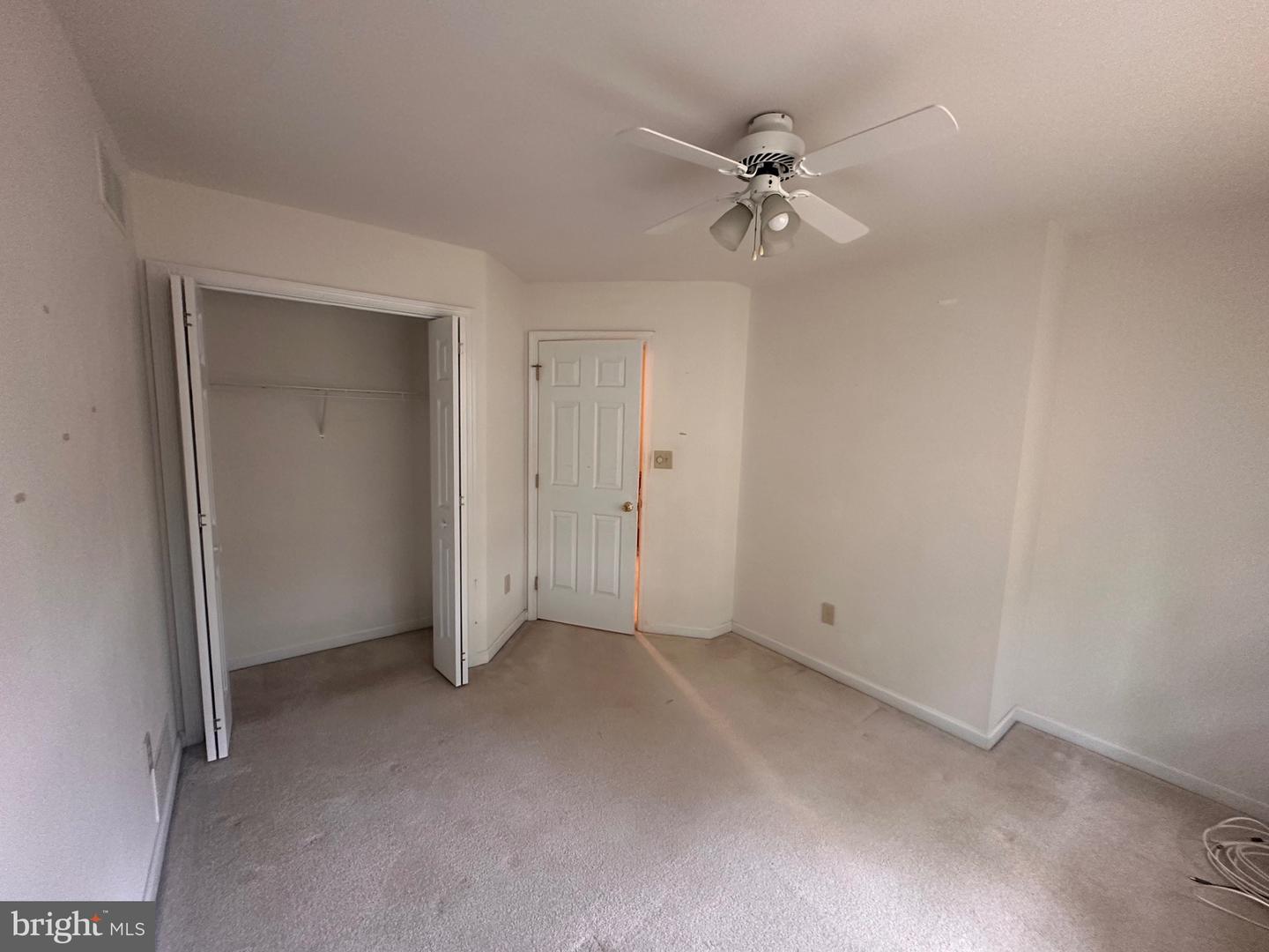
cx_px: 634
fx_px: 513
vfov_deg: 85.7
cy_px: 476
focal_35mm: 14
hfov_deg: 102.1
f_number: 2.2
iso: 500
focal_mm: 2.22
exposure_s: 1/60
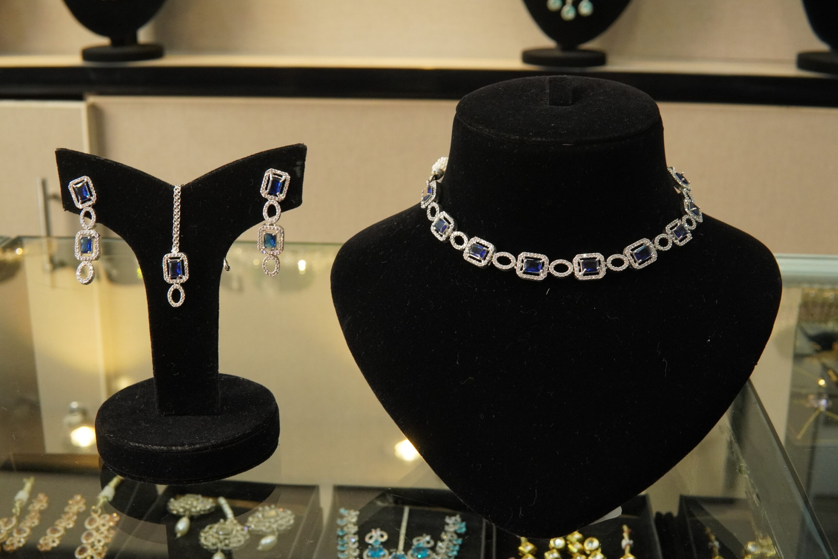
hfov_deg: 43.6
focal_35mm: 45
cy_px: 280
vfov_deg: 29.9
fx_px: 1047
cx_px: 419
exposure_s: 1/80
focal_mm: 30
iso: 2000
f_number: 8
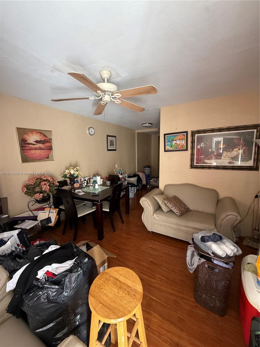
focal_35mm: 14
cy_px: 174
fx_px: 140
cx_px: 130
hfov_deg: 85.7
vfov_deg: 102.1
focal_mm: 2.22
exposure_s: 1/68
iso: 320
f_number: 2.2
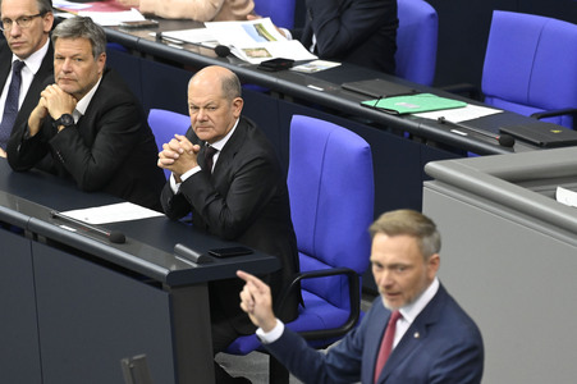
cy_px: 192
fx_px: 4965
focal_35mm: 310
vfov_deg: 4.4
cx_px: 288
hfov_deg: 6.7
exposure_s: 1/400
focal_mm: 310
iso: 10000
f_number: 5.6
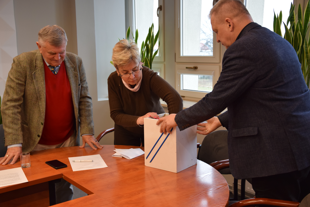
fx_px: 388
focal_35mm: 45
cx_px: 155
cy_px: 104
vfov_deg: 29.9
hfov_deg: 43.6
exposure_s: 1/60
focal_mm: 30
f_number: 4.2
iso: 720
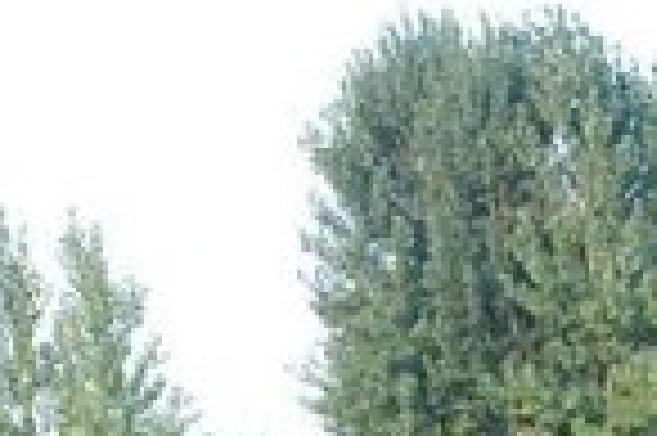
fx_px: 4138
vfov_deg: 5.9
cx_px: 824
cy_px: 780
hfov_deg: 9.0
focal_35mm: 227
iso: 800
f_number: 16
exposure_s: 1/30
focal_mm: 32
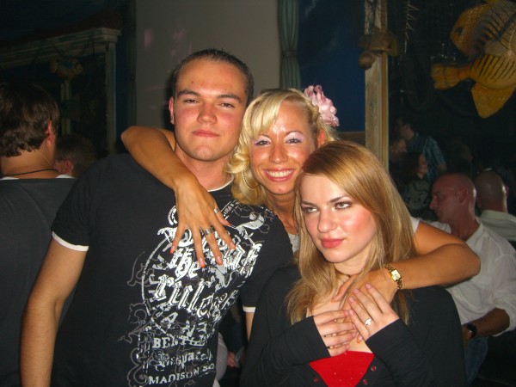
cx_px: 258
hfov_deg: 49.0
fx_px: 566
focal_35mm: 38
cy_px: 194
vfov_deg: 37.7
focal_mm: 7.9
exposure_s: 1/60
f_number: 2.8
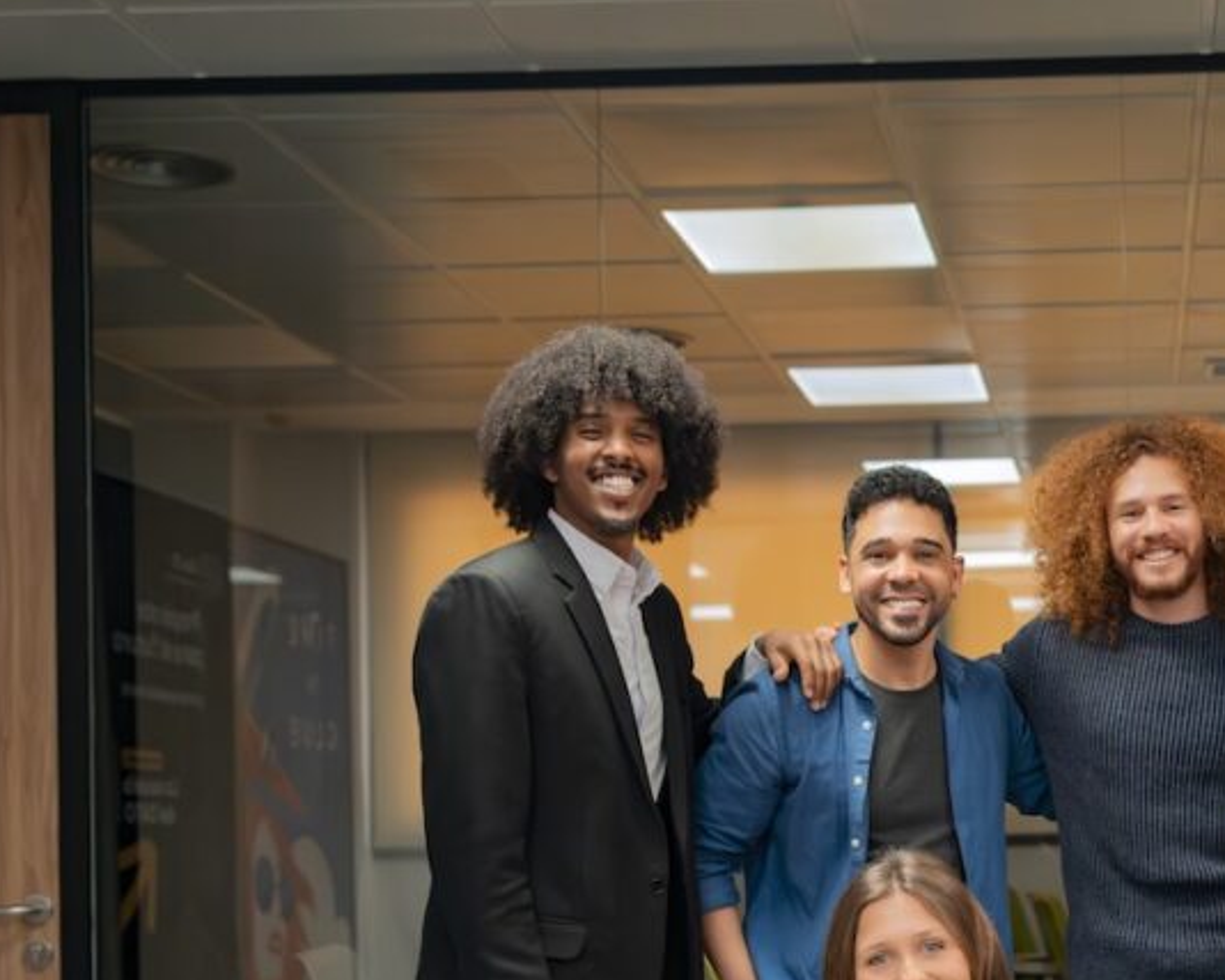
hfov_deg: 28.8
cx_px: 1108
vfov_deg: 23.8
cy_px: 781
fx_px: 2284
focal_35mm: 63
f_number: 2.8
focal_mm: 35
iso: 6400
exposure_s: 1/200
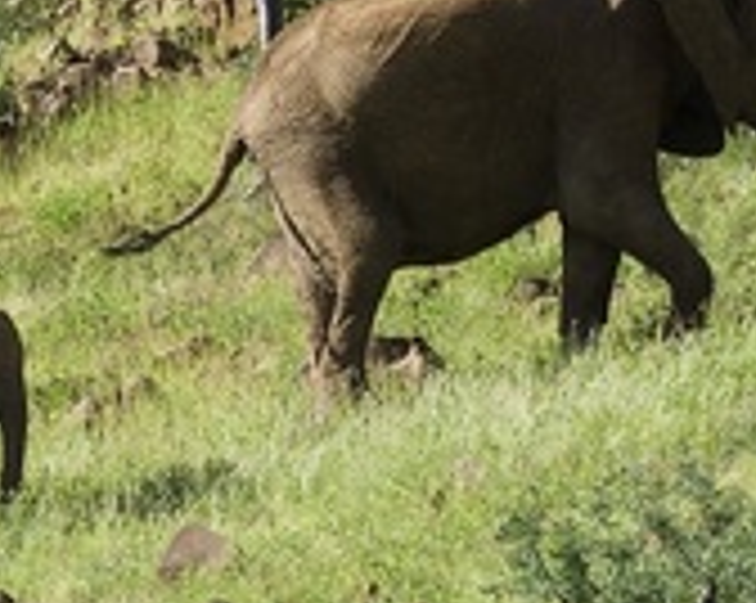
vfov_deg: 1.1
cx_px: -180
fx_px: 31869
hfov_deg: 1.4
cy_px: -432
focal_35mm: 1426
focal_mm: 200
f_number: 5.6
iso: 560
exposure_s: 1/1500
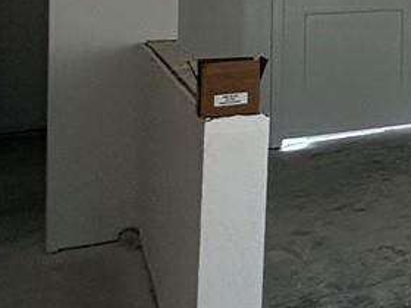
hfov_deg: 14.7
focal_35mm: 80
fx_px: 950
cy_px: -76
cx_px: 995
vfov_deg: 17.4
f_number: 2.2
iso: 50
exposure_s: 1/99
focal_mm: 2.22
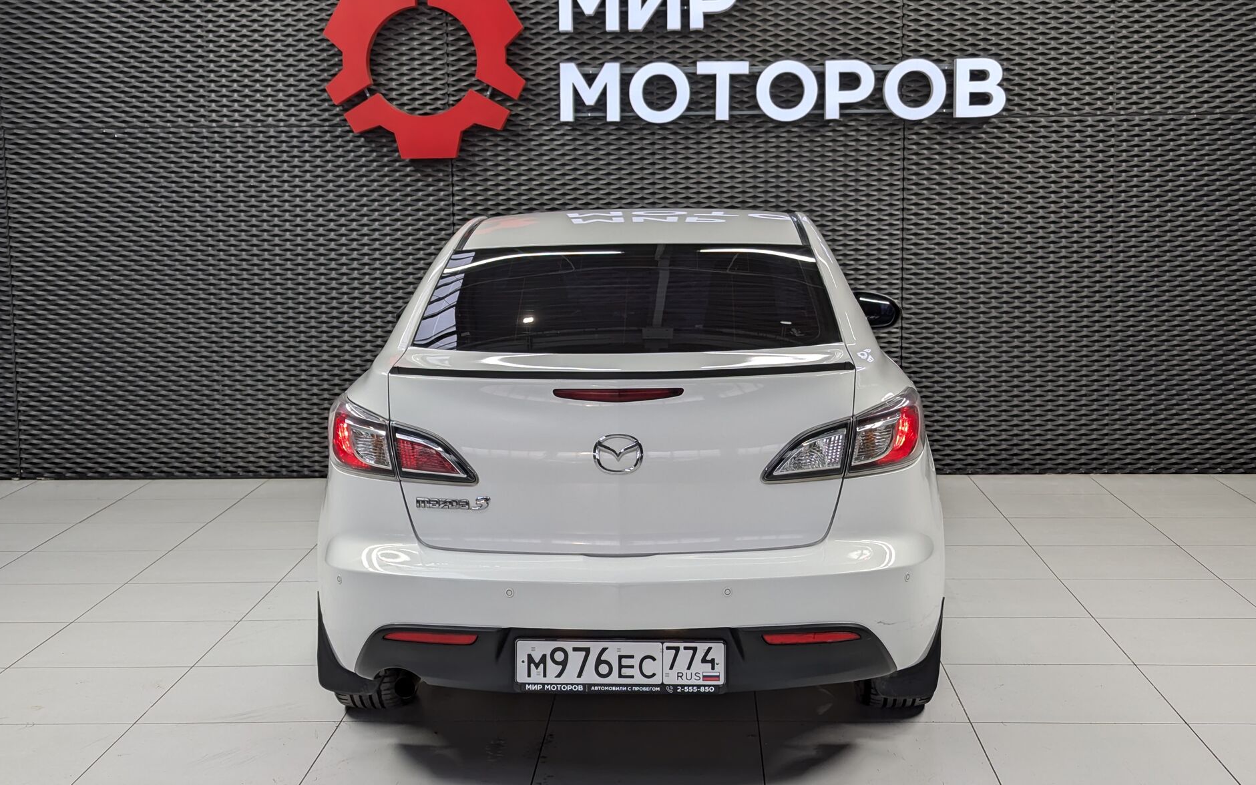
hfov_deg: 38.9
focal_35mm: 52
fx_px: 1780
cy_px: 376
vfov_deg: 24.9
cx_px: 625
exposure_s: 1/111
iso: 42
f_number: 1.85
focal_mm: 6.81
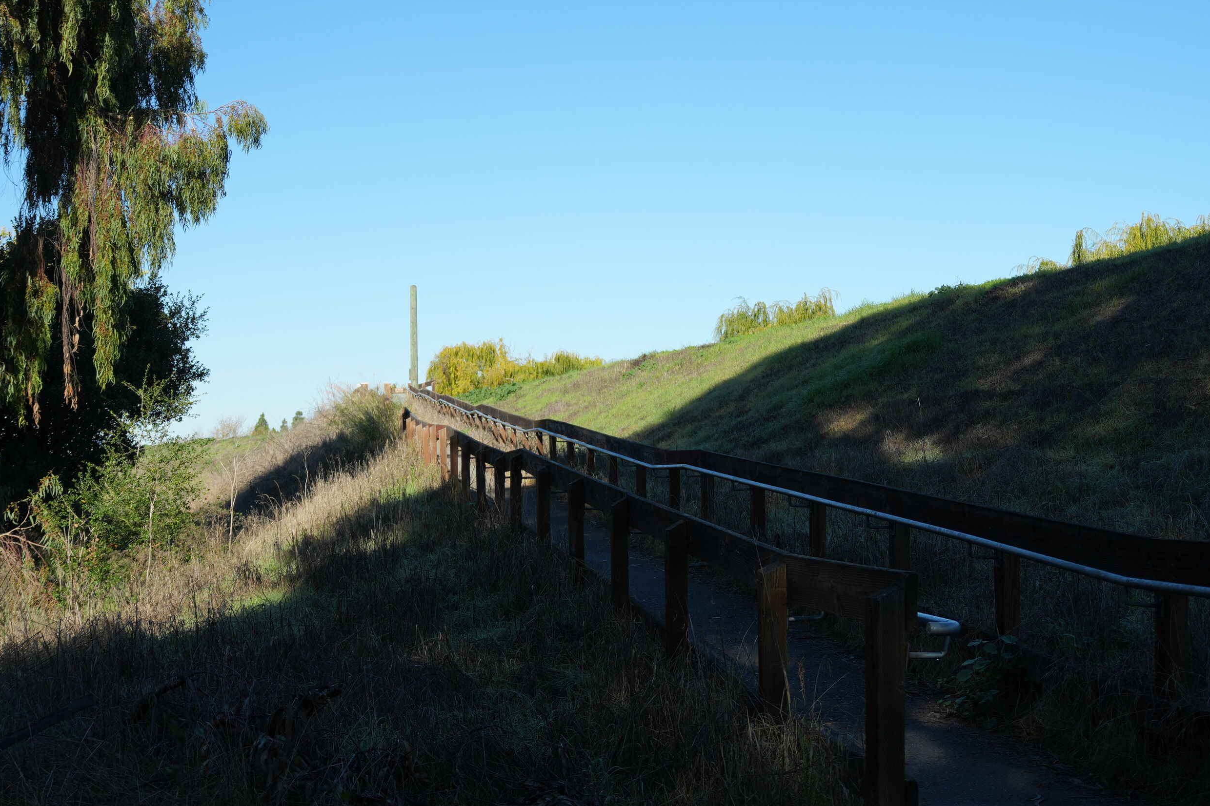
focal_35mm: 54
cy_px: 353
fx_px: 1815
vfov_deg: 25.0
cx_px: 646
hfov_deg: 36.9
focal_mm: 31
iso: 100
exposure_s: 1/500
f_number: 4.5
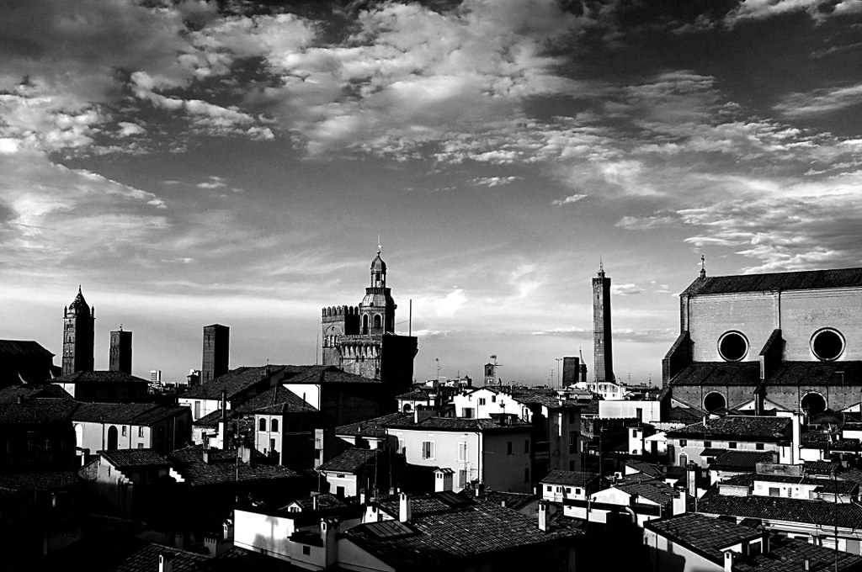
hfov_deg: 57.3
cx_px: 431
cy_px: 286
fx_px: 789
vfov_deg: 39.9
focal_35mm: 33
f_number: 8
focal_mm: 22
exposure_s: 1/250
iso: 200
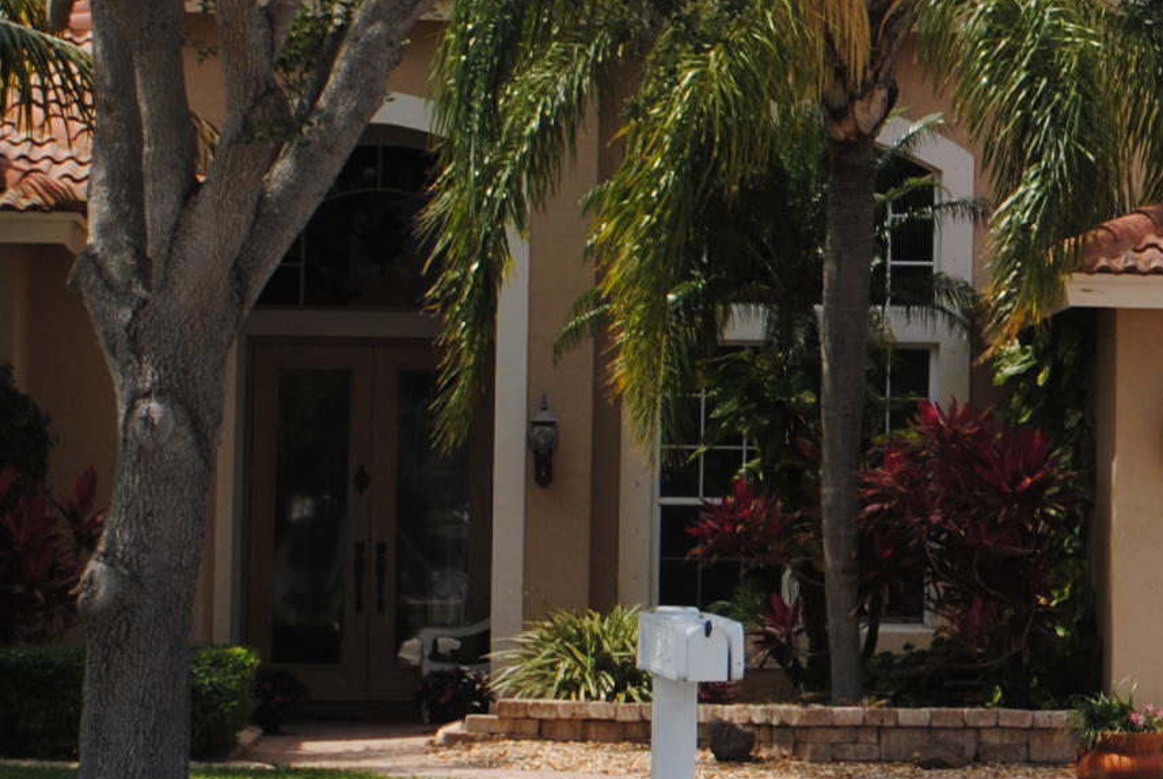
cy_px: 197
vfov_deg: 8.2
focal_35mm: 168
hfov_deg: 12.1
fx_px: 5435
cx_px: 1189
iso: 100
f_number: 9
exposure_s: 1/200
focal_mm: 32
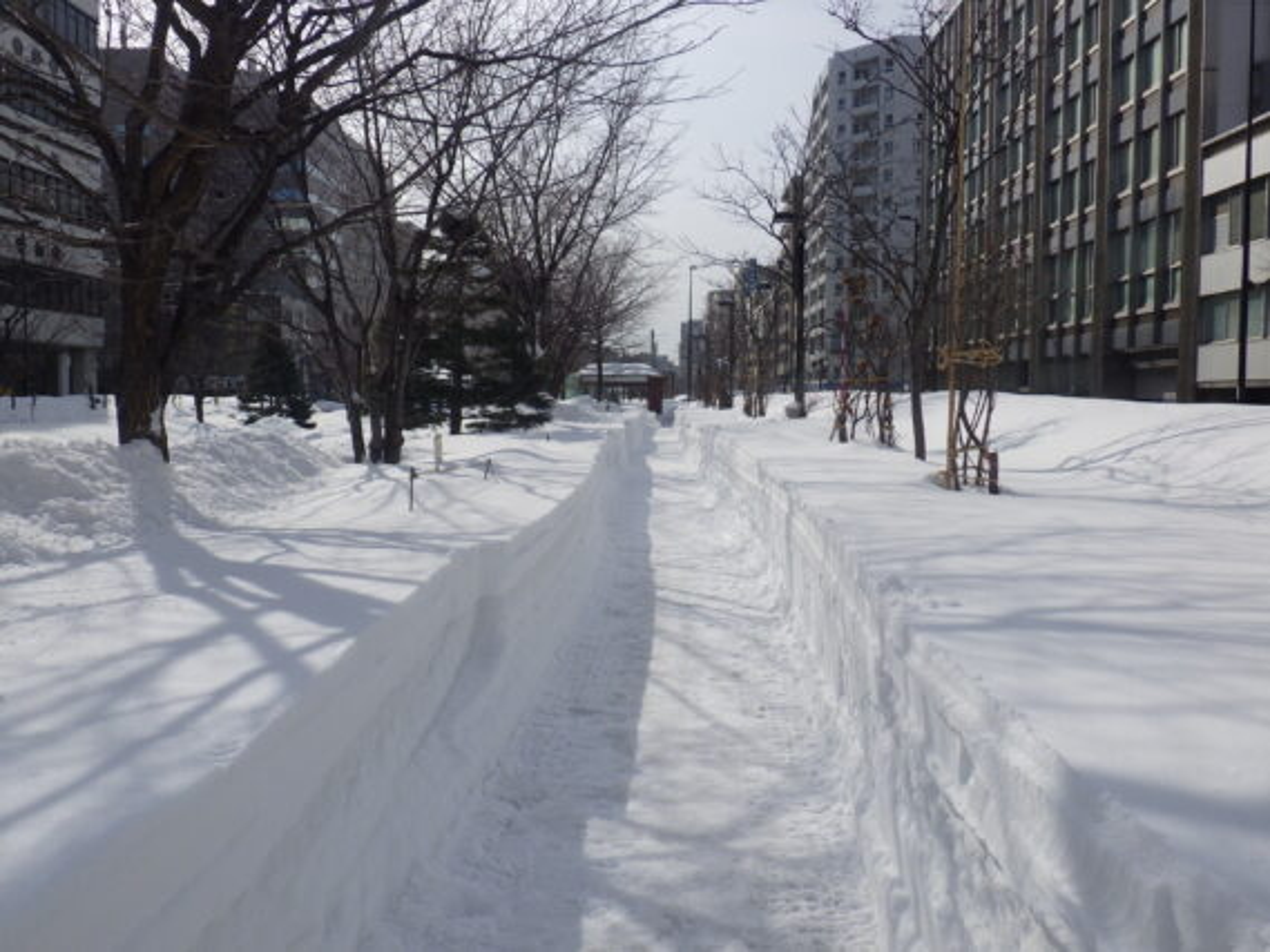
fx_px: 1027
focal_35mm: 28
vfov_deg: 49.8
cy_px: 476
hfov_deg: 63.4
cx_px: 635
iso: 125
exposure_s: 1/2500
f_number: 4.2
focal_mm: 5
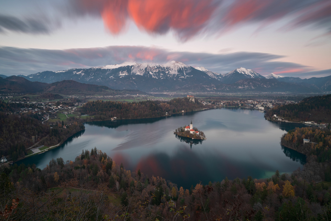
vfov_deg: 60.7
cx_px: 166
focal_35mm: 20
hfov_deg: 82.6
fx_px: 189
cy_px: 110
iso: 100
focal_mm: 20.5
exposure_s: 106
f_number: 11
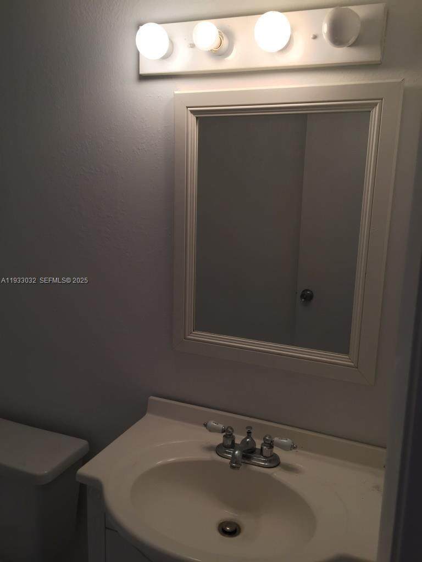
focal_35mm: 29
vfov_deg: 61.7
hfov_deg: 48.2
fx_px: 471
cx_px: 211
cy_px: 281
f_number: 2.2
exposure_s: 1/60
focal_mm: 4.15
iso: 40
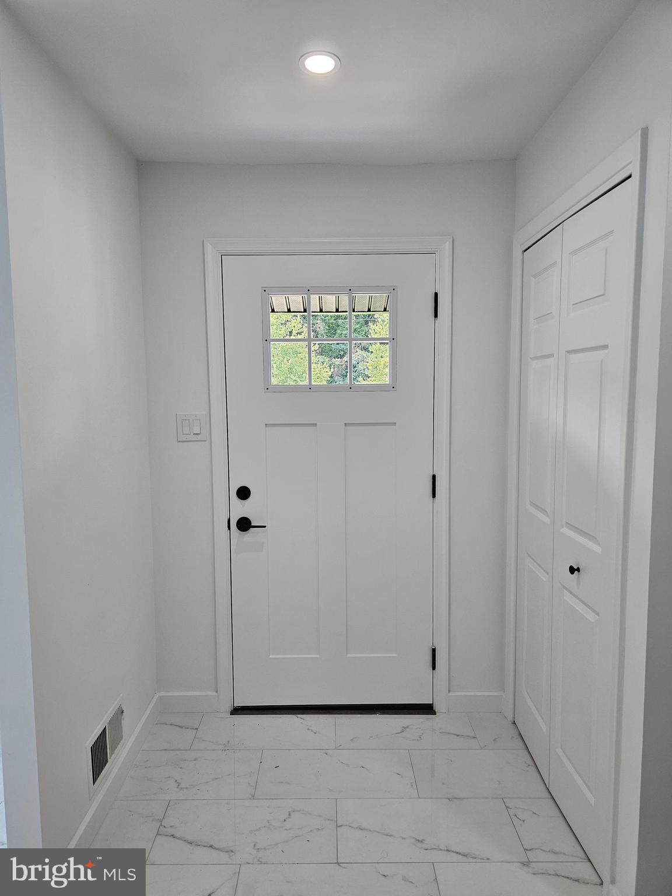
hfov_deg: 58.9
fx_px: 595
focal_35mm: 23
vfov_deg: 73.9
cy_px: 448
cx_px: 336
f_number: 1.7
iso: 160
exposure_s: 1/180
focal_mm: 6.3
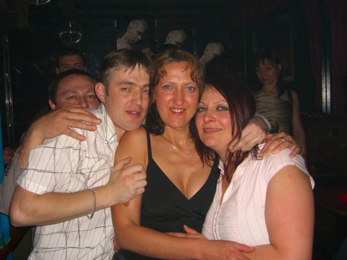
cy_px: 130
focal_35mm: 38
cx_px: 174
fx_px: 381
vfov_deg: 37.7
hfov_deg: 49.0
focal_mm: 7.9
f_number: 2.8
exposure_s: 1/60
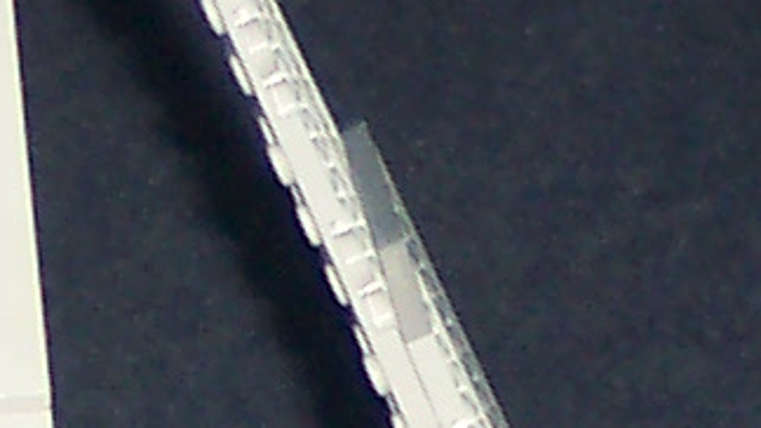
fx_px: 7181
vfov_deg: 3.4
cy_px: 673
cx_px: 1196
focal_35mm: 356
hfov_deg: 6.0
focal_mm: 10.7
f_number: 3.4
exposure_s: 1/45
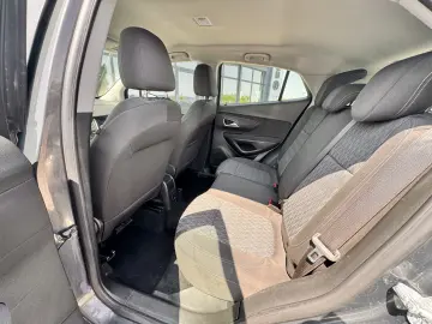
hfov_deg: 102.1
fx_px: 175
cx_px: 216
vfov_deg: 85.7
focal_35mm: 14
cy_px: 162
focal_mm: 2.22
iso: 50
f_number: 2.2
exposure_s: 1/99
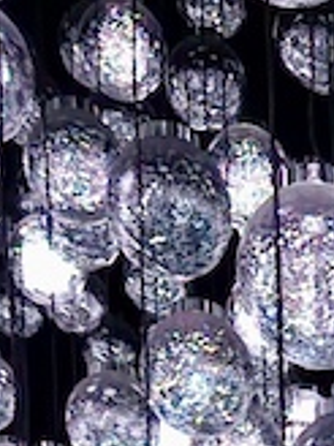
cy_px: 1343
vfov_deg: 10.1
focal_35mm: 144
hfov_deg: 9.7
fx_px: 1853
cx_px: 633
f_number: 1.7
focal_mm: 6.3
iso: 1000
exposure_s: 1/15
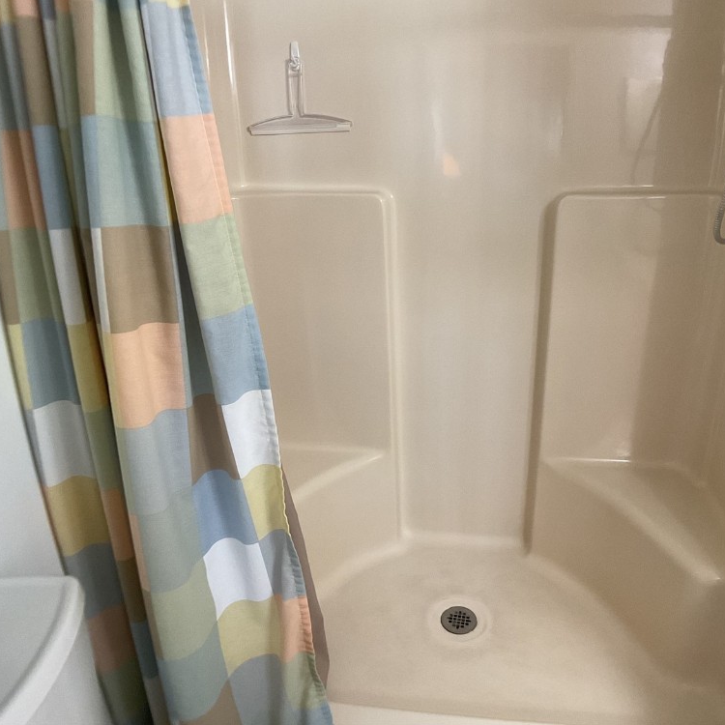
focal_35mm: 35
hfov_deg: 47.1
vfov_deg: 47.2
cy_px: 355
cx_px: 414
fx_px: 829
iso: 125
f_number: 1.8
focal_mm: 3
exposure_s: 1/60
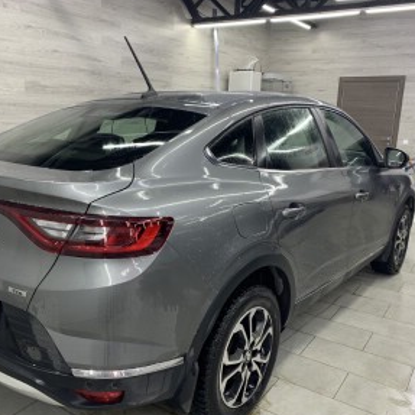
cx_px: 189
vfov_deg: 51.1
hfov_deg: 51.0
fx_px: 434
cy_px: 213
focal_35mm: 32
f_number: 1.8
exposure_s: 1/50
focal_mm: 4.25
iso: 50
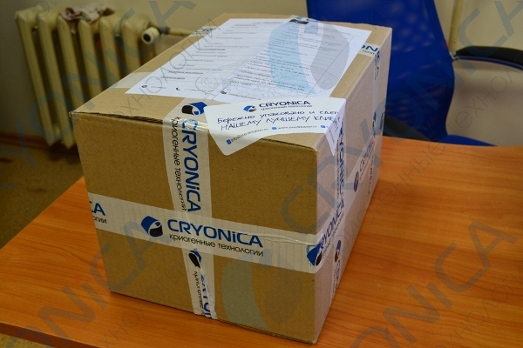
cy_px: 174
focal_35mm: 39
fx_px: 567
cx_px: 262
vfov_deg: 34.2
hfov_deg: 49.6
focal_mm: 26
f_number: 6.3
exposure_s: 1/15
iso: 400
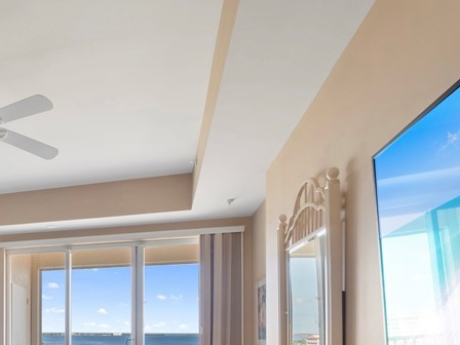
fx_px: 425
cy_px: 336
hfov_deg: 48.3
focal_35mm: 32
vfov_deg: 39.5
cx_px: 15
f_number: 7.1
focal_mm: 7
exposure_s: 1/8
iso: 200
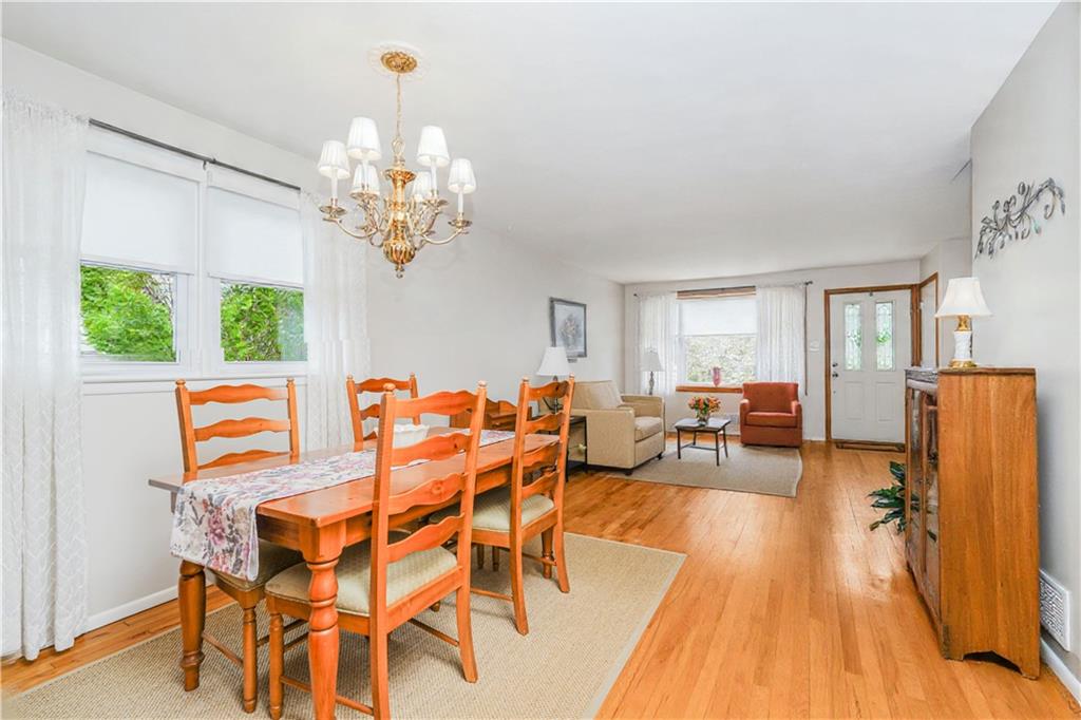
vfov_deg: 73.7
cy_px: 360
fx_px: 480
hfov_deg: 96.8
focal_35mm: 16
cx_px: 540
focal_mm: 16
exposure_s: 1/40
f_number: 4.5
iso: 50
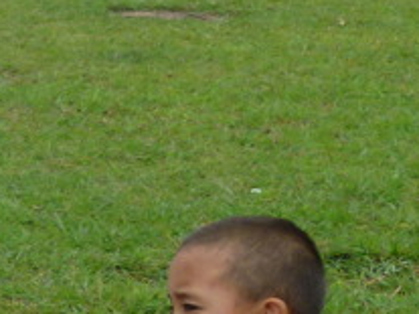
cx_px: -591
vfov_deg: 8.5
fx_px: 2093
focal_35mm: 173
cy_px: 286
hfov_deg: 10.0
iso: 80
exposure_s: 1/250
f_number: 5.6
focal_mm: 6.3
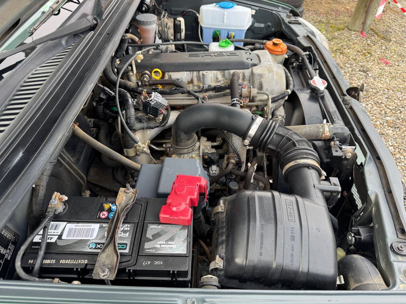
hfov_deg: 71.6
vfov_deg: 56.8
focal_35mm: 24
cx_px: 203
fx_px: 281
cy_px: 152
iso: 64
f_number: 1.78
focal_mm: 6.76
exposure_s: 1/121
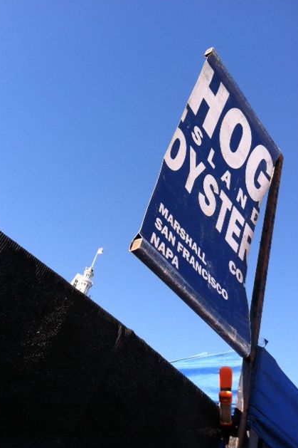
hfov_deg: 35.9
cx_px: 148
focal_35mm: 37
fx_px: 460
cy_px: 221
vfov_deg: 51.9
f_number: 2.8
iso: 80
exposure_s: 1/638
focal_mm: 3.85
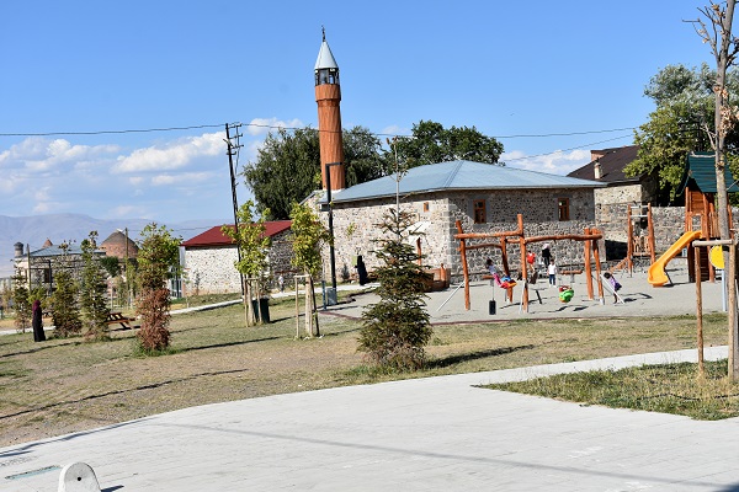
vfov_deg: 26.5
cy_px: 246
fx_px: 1047
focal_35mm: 51
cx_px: 370
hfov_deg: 38.9
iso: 100
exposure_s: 1/250
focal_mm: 34
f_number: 8
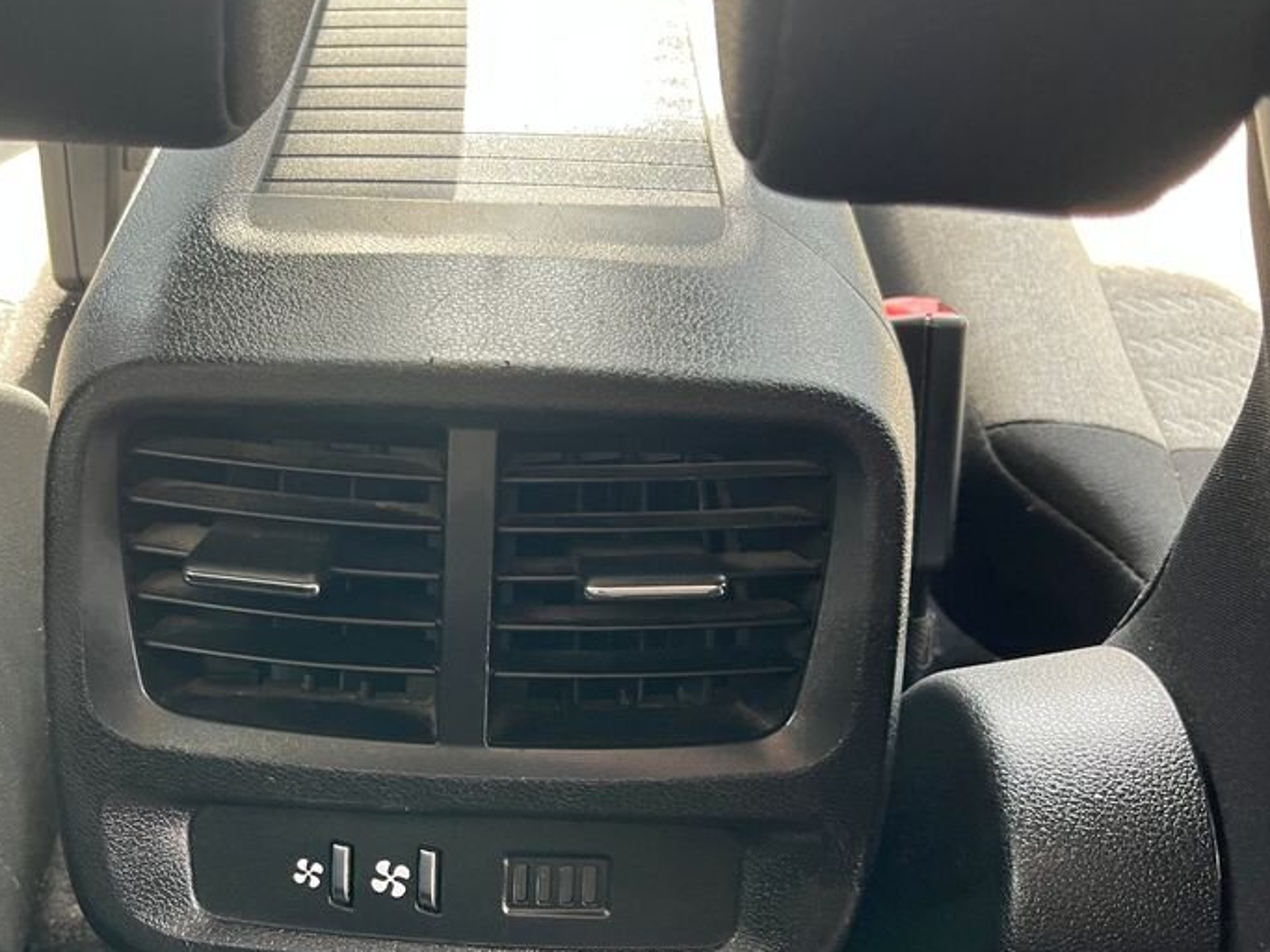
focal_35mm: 39
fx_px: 1431
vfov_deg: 36.6
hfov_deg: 47.2
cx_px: 435
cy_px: 601
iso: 125
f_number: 1.6
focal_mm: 5.1
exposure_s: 1/85
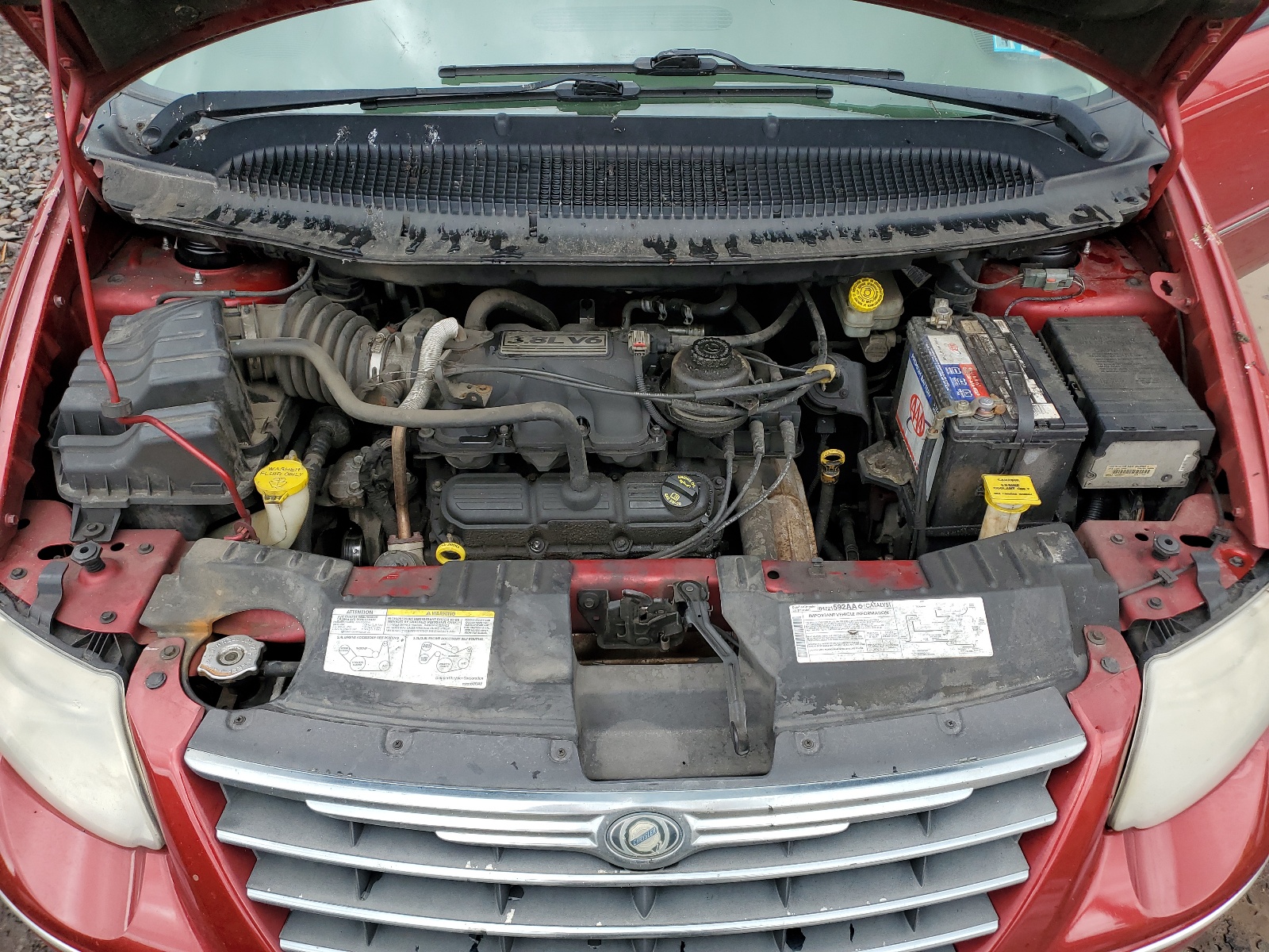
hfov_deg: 67.3
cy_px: 476
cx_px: 634
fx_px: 953
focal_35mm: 26
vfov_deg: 53.1
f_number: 1.5
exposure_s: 1/400
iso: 50
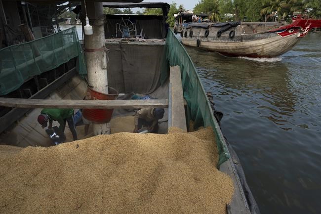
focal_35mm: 24
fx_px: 214
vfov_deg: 53.1
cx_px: 160
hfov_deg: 73.8
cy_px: 107
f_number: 3.5
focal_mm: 24
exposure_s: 1/1000
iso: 250
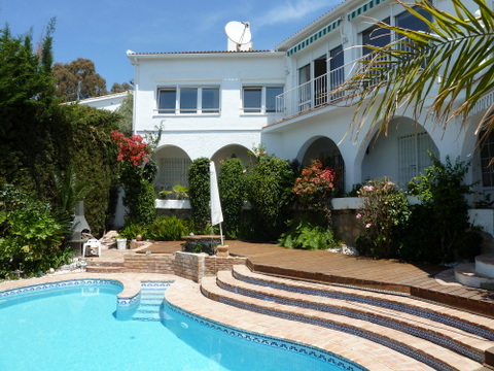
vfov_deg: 54.9
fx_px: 357
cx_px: 247
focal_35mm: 25
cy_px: 186
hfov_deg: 69.4
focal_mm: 4.1
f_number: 4.5
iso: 80
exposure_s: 1/400
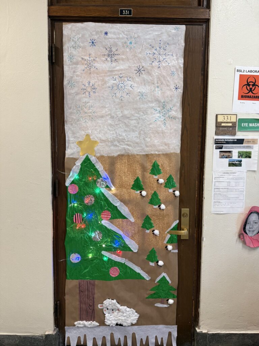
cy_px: 173
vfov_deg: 71.6
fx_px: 239
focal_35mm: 24
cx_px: 130
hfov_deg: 56.8
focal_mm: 6.76
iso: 250
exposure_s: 1/60
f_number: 1.78
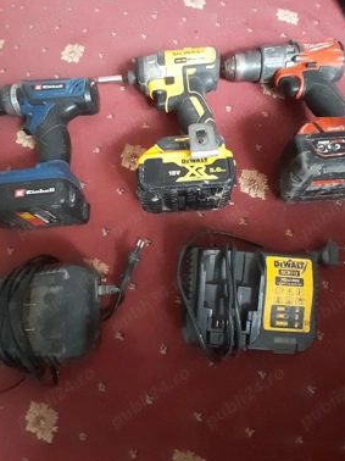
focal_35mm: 18
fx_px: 239
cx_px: 174
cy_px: 222
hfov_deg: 71.5
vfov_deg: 87.8
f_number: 2.2
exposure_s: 1/14
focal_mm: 1.46
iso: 800
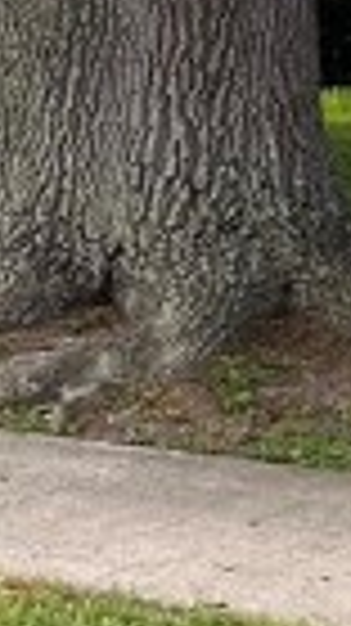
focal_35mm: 209
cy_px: -68
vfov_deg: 10.2
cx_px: -1089
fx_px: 3464
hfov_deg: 5.1
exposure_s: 1/615
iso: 50
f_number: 1.6
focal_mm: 5.1
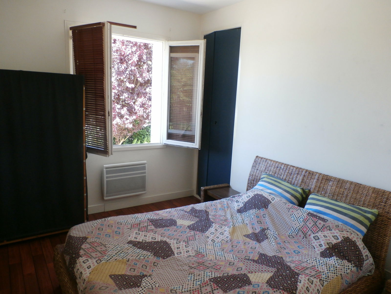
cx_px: 196
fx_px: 282
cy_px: 147
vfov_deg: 54.9
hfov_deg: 69.4
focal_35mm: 25
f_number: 3
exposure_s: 1/60
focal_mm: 4.5
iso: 200
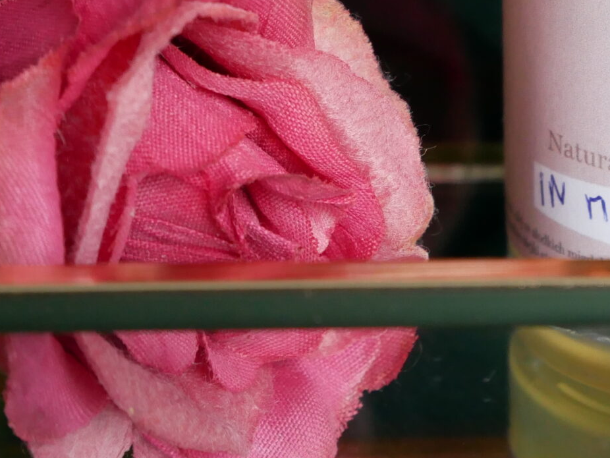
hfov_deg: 11.0
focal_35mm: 177
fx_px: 3120
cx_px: 718
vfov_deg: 8.3
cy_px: -154
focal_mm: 32
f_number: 5.6
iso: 800
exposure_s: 1/80
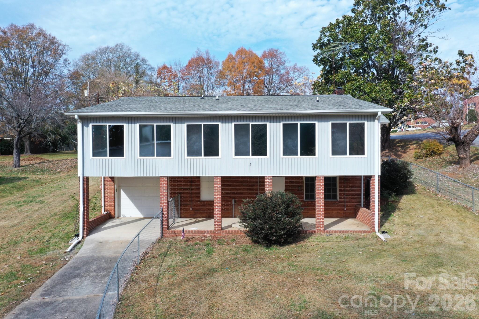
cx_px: 240
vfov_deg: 46.4
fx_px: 372
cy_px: 160
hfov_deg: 65.5
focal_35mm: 28
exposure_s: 1/200
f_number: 7.1
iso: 100
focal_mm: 10.26
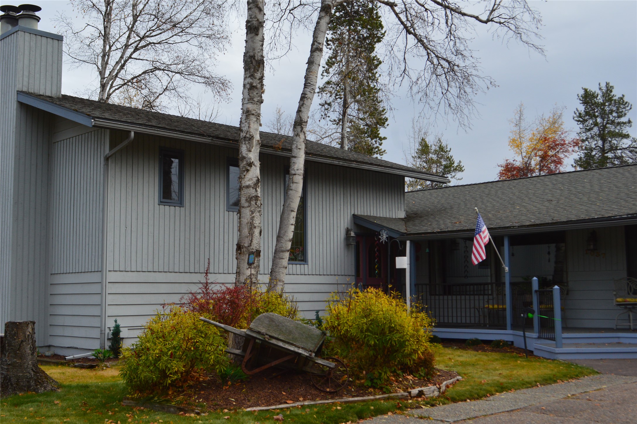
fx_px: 742
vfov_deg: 31.8
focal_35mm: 42
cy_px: 212
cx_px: 318
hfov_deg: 46.4
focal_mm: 28
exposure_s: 1/125
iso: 400
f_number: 9
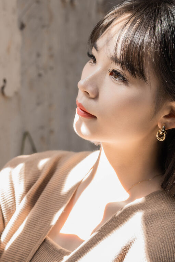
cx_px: 47
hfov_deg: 13.5
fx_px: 736
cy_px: 104
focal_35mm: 101
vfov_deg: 20.2
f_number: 2.8
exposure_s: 1/125
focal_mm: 43
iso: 100
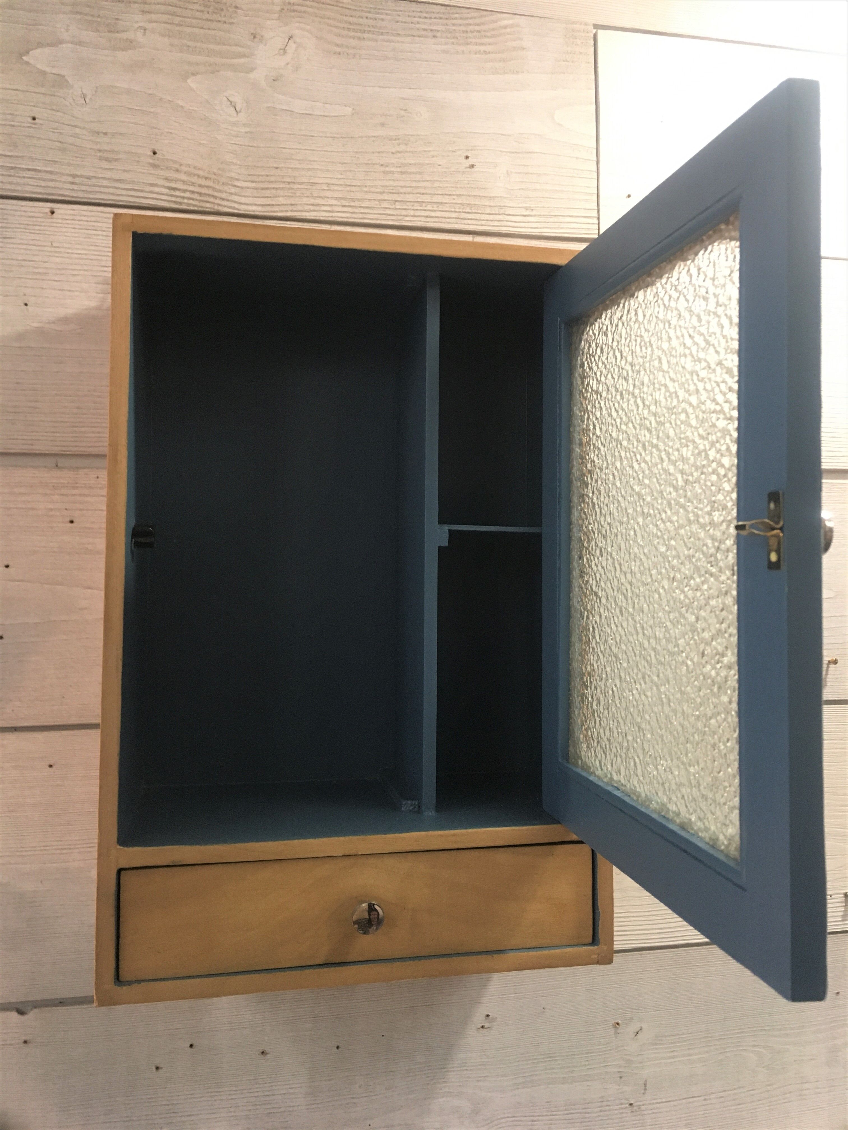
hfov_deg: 48.2
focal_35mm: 29
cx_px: 424
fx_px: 947
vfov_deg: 61.7
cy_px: 565
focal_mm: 4.15
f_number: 2.2
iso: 160
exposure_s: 1/33
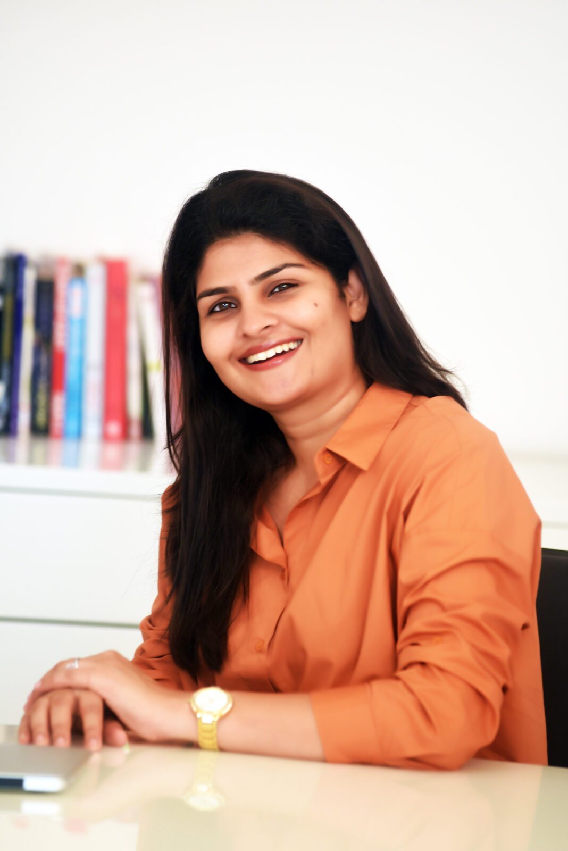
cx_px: 284
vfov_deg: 10.3
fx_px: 4729
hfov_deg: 6.9
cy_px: 426
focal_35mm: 200
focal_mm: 200
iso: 800
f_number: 4
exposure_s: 1/160
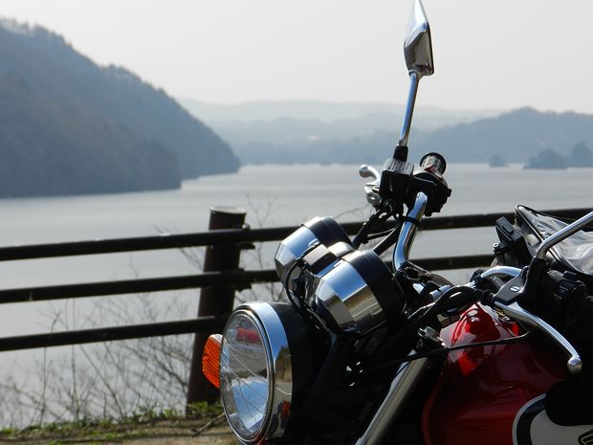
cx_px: 296
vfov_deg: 10.2
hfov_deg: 13.6
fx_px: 2484
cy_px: 222
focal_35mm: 145
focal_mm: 25.7
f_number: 5.1
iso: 160
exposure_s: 1/1000
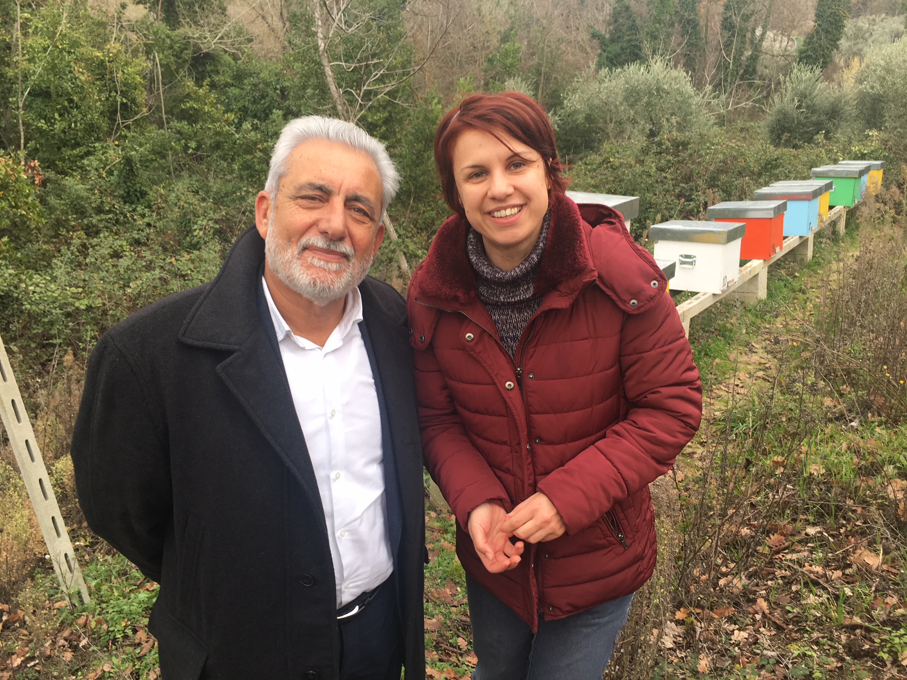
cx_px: 454
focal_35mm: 29
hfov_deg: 61.7
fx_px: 760
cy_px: 340
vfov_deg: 48.2
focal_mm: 4.15
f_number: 2.2
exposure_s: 1/50
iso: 25
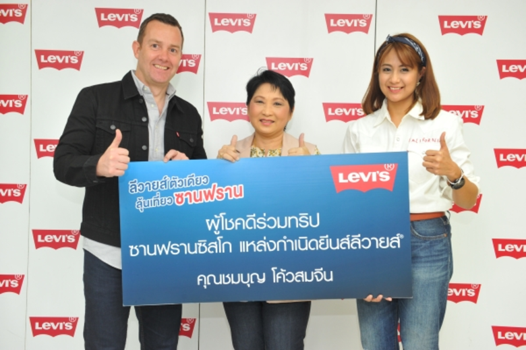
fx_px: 701
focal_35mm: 48
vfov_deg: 28.0
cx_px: 263
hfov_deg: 41.1
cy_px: 175
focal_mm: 48
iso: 1250
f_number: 5.6
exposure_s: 1/80
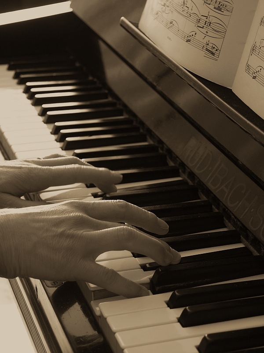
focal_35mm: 109
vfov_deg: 18.0
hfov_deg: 13.6
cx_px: 132
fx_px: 1108
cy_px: 176
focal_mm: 26.91
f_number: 3.5
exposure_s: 4
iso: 100
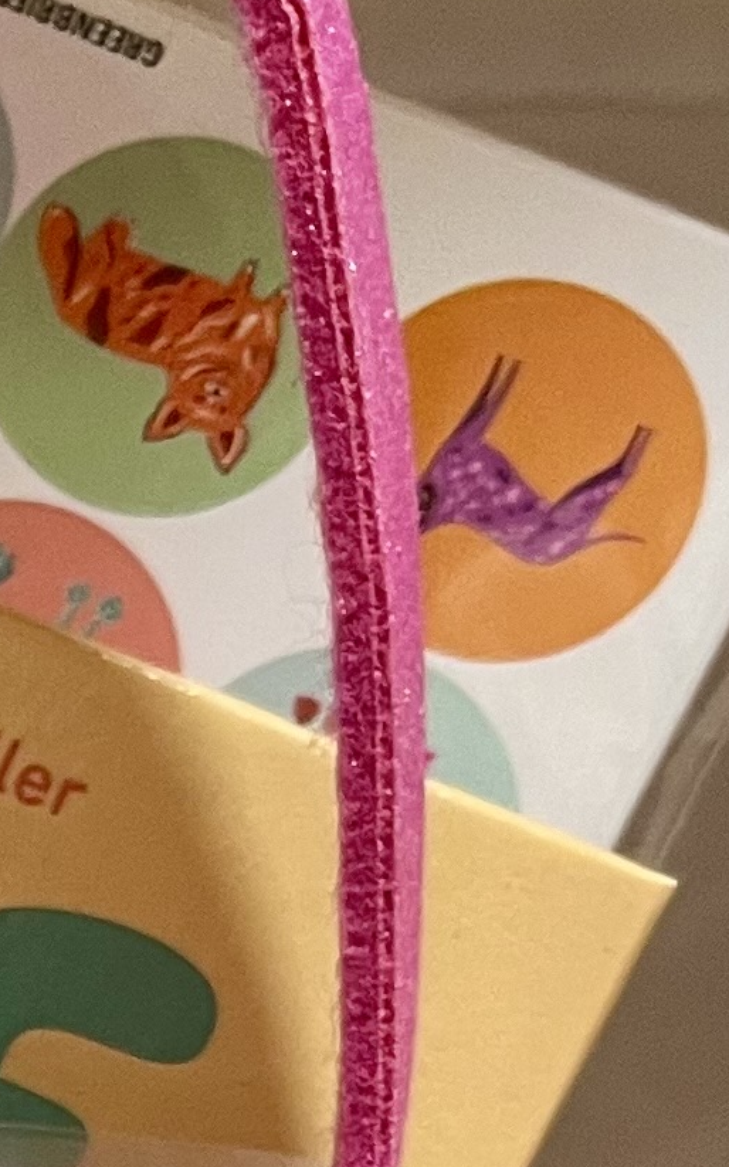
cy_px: 1743
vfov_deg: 14.5
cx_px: -1059
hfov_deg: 8.8
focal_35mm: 135
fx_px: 4294
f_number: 1.6
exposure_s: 1/60
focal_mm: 5.1
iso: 160
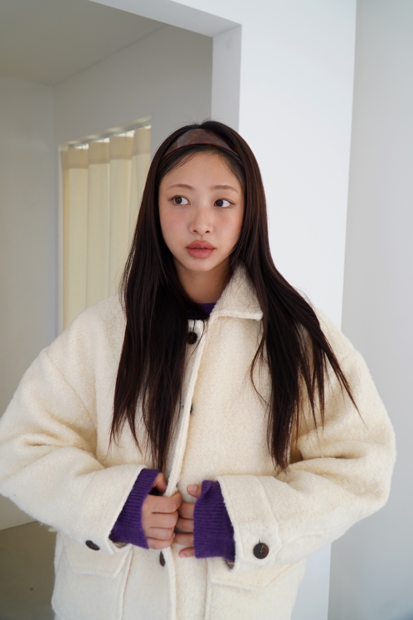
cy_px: 310
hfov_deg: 43.6
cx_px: 206
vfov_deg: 61.9
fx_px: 516
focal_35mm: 30
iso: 640
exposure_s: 1/60
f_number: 4
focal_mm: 20
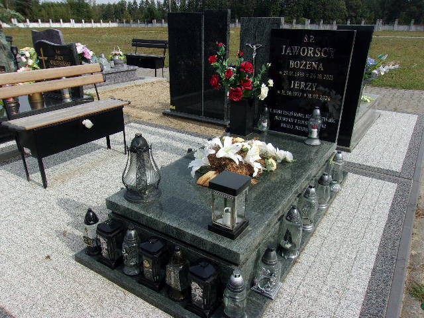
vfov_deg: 51.4
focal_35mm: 27
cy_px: 159
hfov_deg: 65.3
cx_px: 212
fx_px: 331
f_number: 10.4
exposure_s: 1/100
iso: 80
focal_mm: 4.9
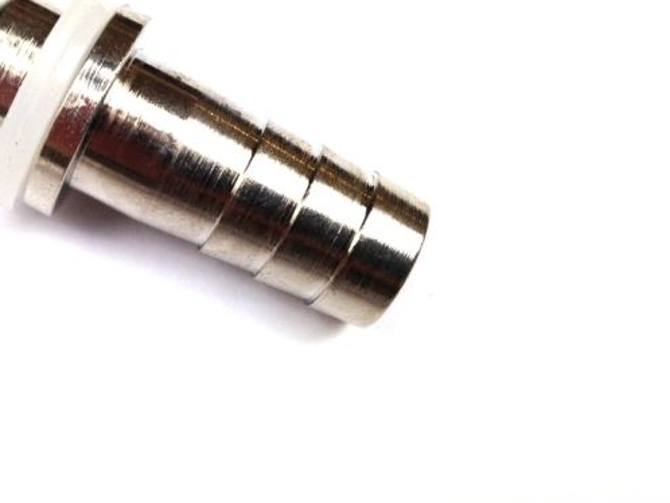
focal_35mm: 53
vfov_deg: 27.4
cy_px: 169
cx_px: 157
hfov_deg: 35.3
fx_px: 1026
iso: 50
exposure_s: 1/131
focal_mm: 4.12
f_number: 2.4
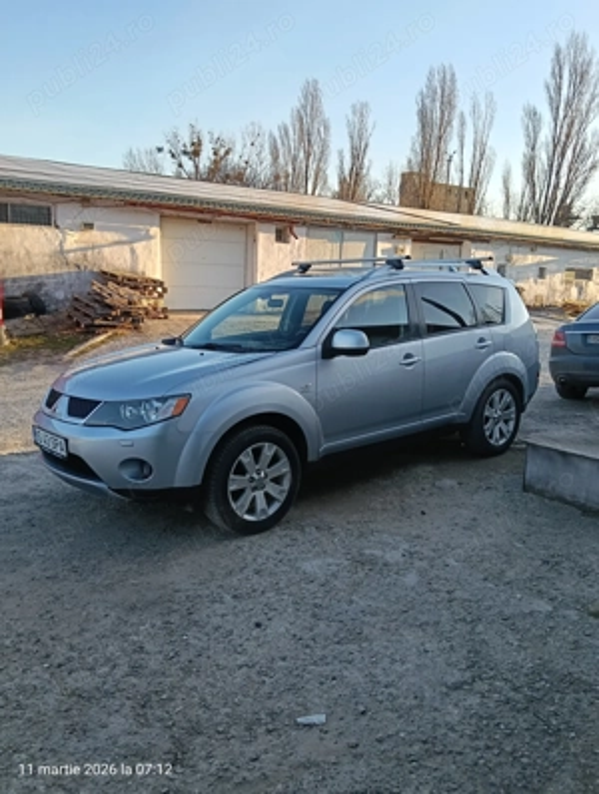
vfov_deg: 65.2
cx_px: 300
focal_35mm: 27
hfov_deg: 51.5
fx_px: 621
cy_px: 397
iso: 50
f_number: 1.8
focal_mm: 3.98
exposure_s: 1/165
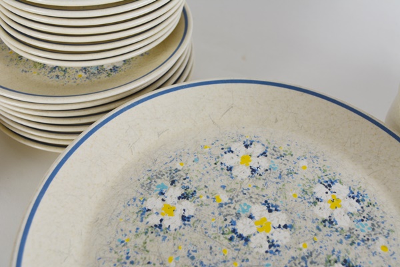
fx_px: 400
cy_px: 134
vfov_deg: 36.9
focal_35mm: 36
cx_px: 200
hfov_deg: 53.1
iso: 320
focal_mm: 24
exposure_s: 1/125
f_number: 5.6
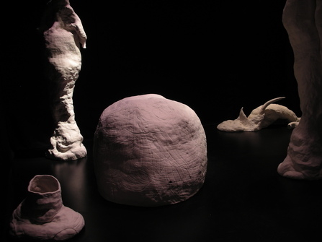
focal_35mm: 35
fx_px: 325
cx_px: 161
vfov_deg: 40.7
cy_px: 121
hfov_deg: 52.6
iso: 50
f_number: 3
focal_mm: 5.8
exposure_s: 1/1.2
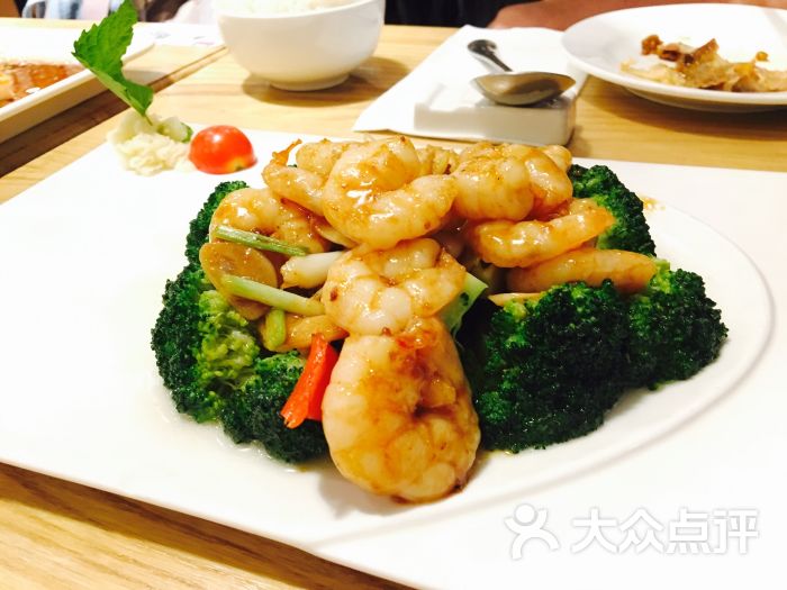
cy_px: 295
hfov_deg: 61.7
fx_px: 659
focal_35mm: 29
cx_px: 394
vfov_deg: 48.2
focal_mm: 4.15
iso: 200
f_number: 2.2
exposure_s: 1/20
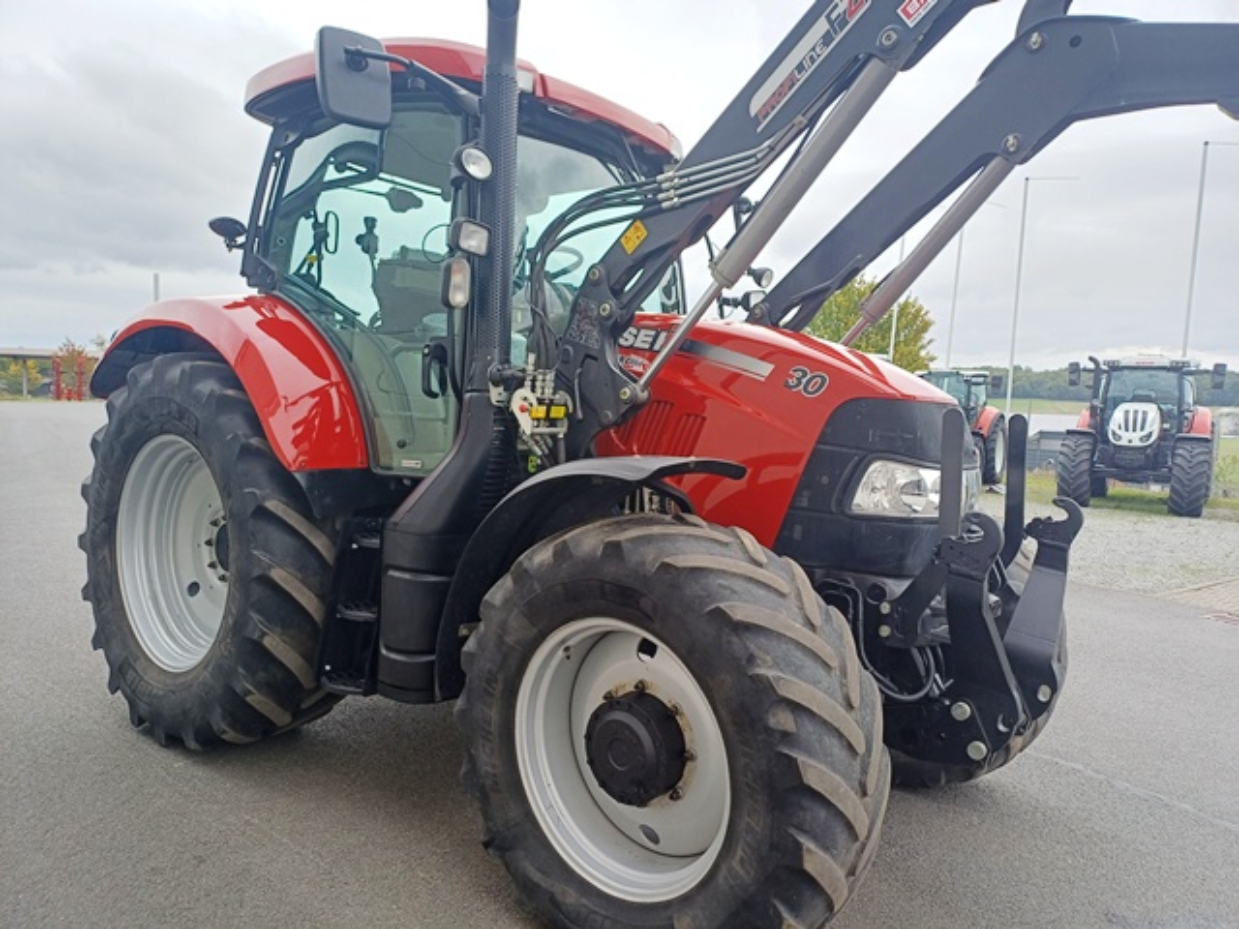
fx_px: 895
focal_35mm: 25
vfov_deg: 54.9
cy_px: 464
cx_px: 620
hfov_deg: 69.4
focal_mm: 4.65
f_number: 1.8
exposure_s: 1/209
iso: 50
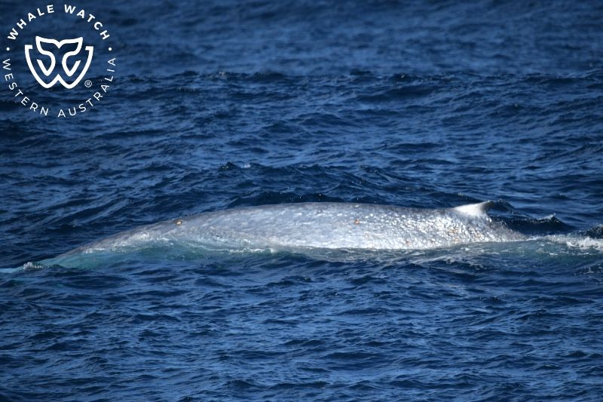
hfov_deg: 3.4
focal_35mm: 600
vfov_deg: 2.3
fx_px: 10047
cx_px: 302
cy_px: 201
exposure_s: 1/8000
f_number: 6.3
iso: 1100
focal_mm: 600
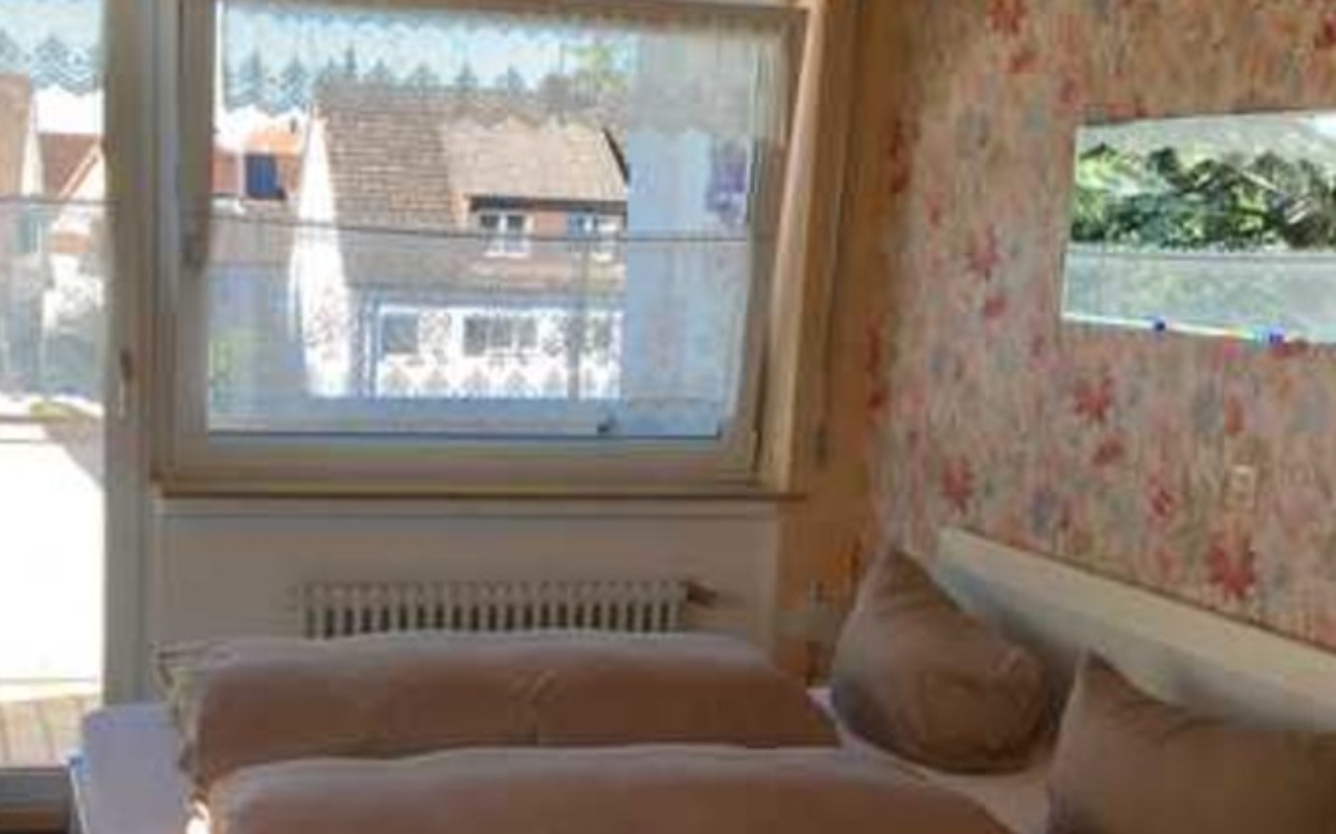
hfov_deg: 36.7
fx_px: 2002
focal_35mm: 55
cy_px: 671
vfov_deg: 23.2
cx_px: 508
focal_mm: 4.15
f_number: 2.2
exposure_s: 1/229
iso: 25
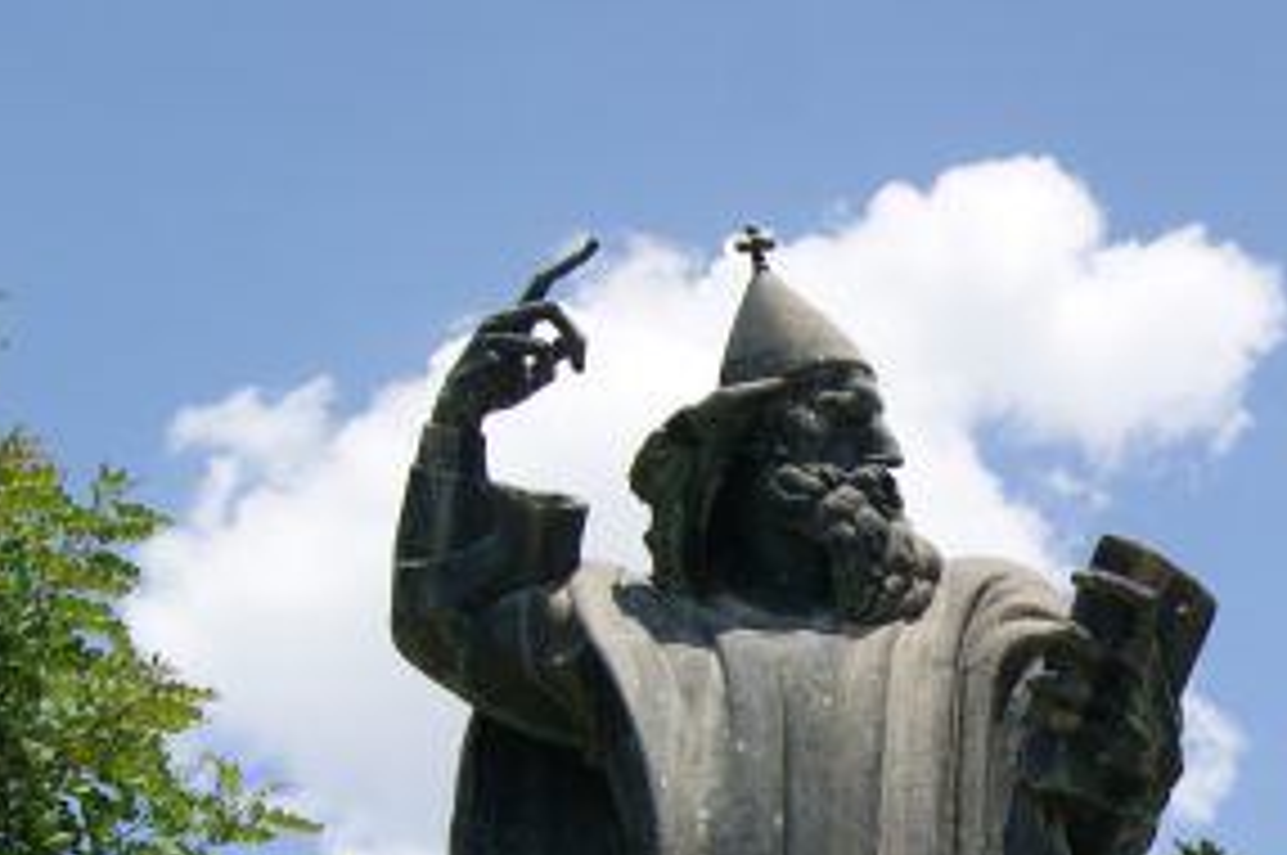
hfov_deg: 22.7
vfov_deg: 15.3
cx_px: 1436
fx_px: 3000
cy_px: 1156
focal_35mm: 84
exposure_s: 1/500
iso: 100
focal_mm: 20
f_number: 5.6
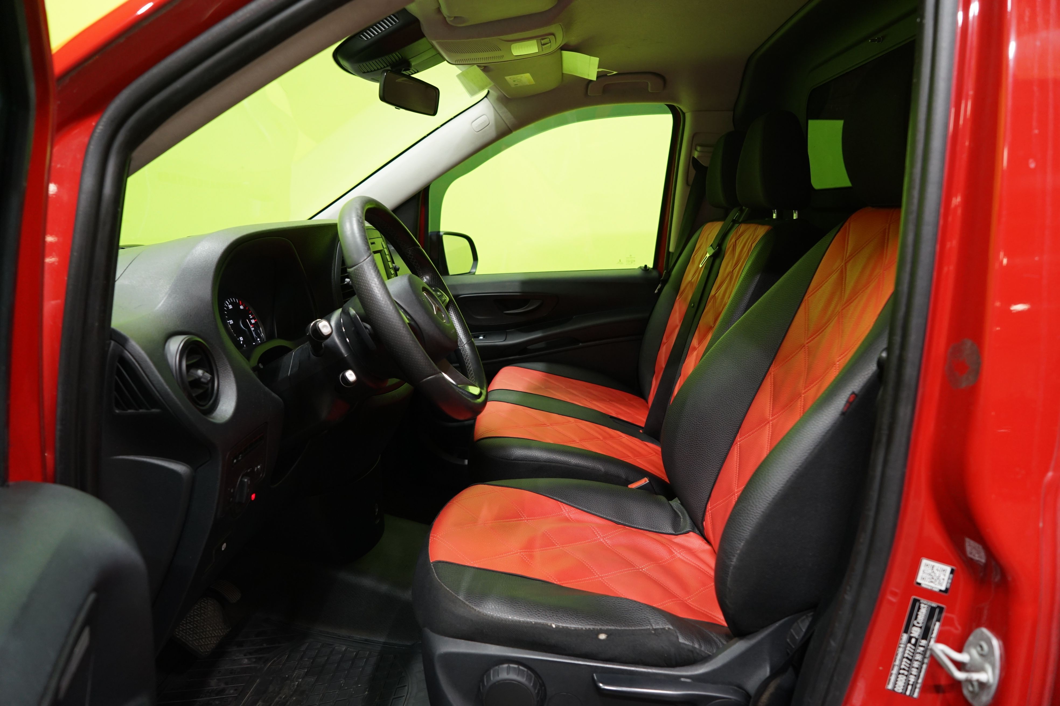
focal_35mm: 24
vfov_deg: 53.1
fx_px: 707
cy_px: 353
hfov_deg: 73.7
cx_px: 530
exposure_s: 1/20
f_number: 4.5
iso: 1000
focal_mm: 24
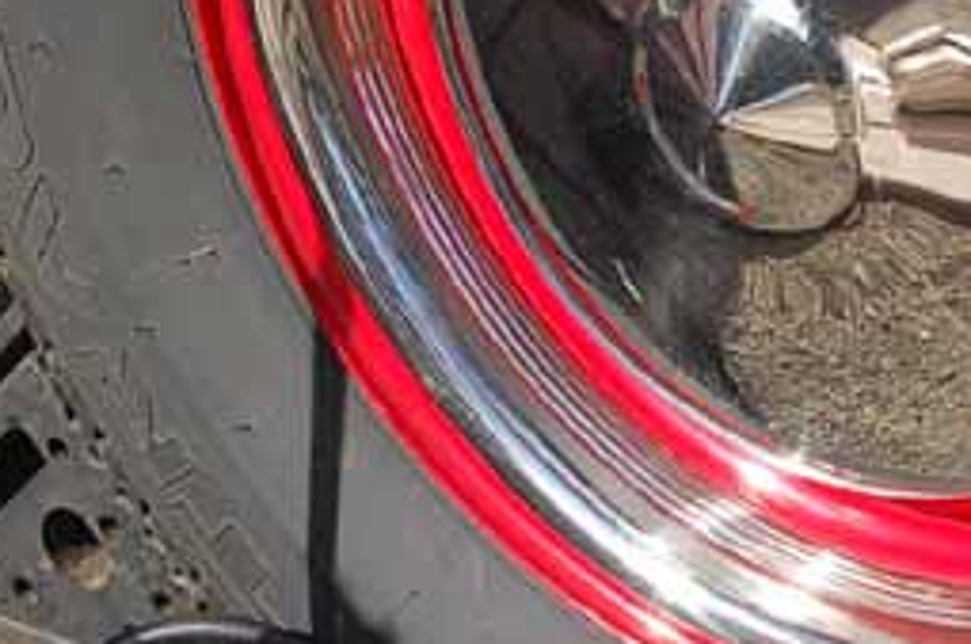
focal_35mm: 228
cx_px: 710
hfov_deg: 9.0
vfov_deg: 6.0
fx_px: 6148
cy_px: 143
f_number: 9
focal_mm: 55
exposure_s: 1/320
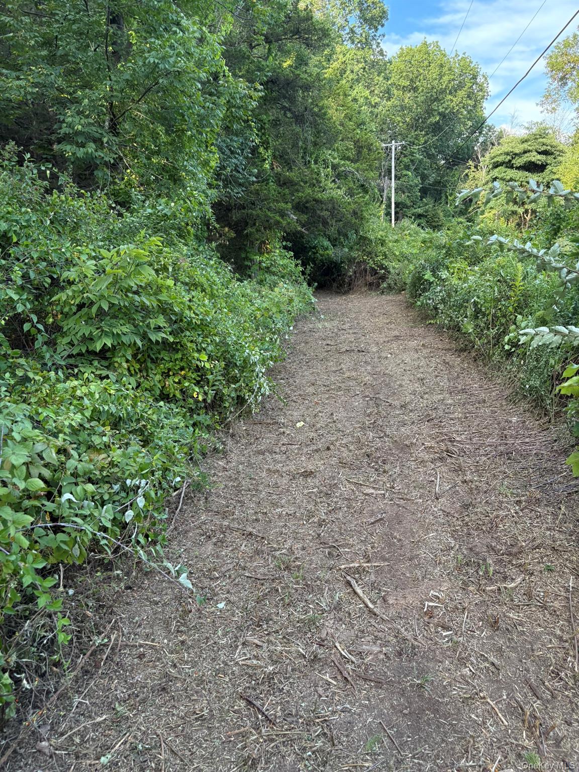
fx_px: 580
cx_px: 290
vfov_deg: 67.3
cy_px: 386
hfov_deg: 53.1
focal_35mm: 26
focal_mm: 5.96
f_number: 1.6
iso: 100
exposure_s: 1/234
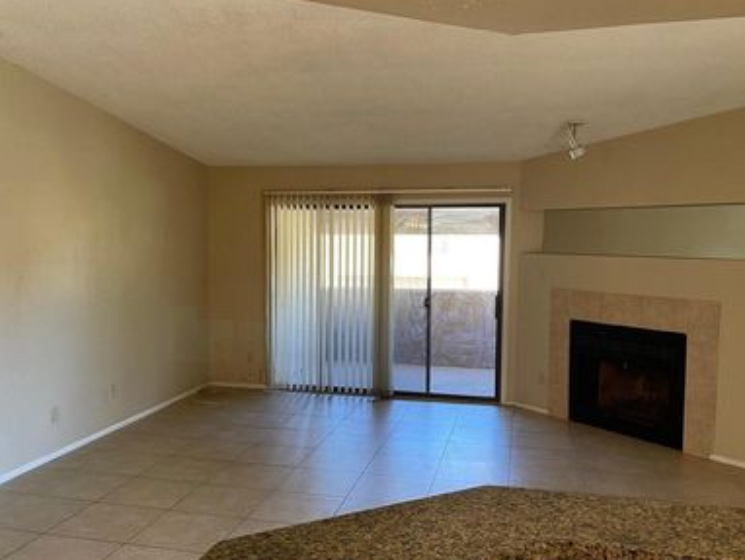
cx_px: 330
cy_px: 298
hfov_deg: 53.8
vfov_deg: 41.8
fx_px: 732
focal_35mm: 34
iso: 100
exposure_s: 1/60
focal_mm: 5.1
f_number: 1.6
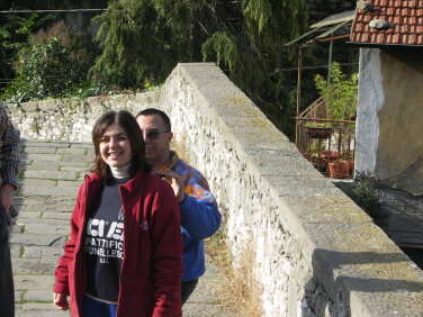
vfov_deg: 14.5
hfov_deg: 19.3
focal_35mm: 102
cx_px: 190
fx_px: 1246
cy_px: 179
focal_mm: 19.3
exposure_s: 1/160
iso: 50
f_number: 4.5
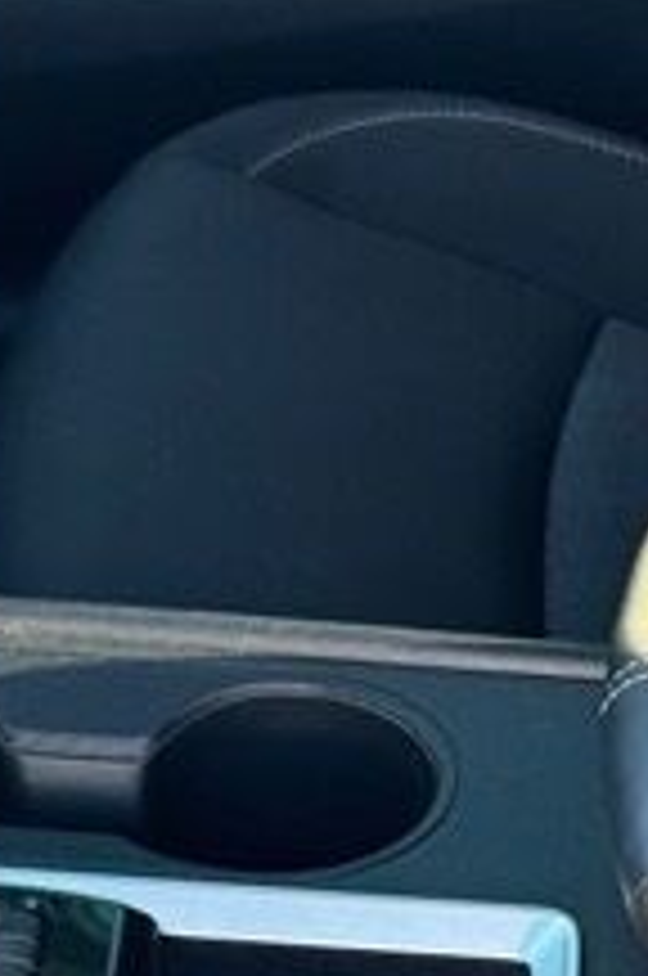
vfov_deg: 15.5
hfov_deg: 11.5
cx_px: 652
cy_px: 1628
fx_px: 3196
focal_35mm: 118
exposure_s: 1/121
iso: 160
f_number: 1.78
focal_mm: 6.76
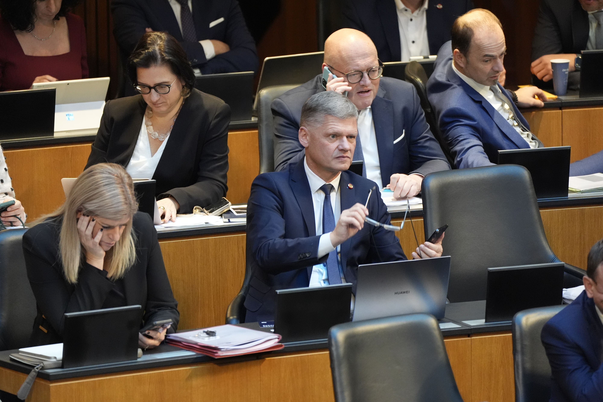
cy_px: 201
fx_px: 6700
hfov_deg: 5.2
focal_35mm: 400
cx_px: 302
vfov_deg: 3.4
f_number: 5.6
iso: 5000
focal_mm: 400
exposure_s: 1/125
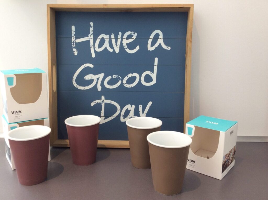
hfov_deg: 56.9
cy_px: 100
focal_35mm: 32
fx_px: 247
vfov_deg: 44.1
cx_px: 134
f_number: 2.4
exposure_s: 1/25
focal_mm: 3.3
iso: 40
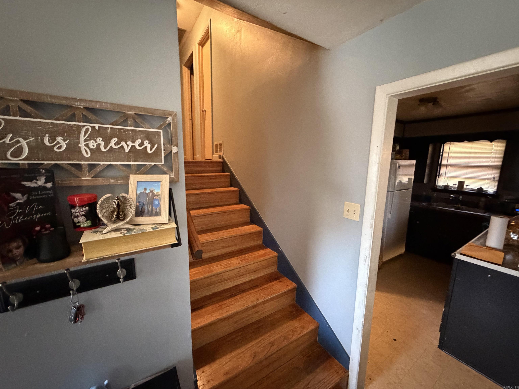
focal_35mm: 14
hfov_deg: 102.1
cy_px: 194
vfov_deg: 85.7
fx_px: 210
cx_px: 260
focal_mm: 2.22
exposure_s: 1/40
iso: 1250
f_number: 2.2
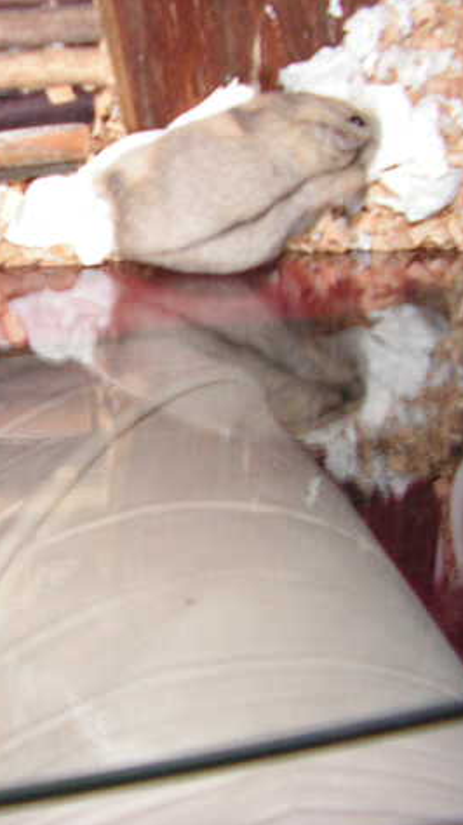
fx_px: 1159
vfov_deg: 39.2
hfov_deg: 21.6
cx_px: -19
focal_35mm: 53
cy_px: 414
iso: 200
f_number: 3.2
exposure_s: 1/40
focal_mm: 6
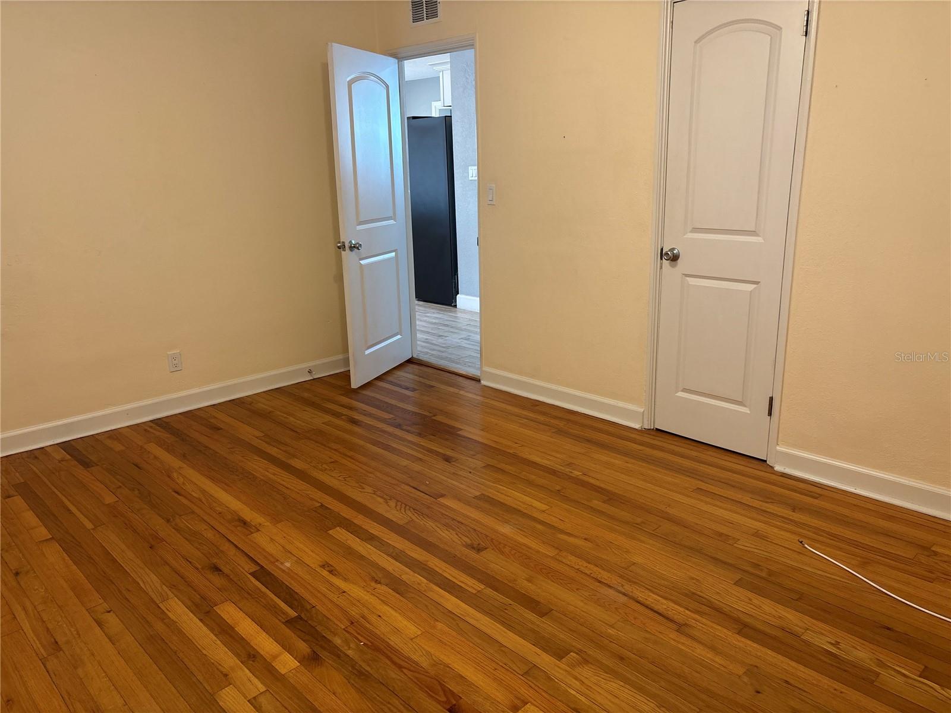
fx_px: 714
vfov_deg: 53.1
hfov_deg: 67.3
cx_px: 476
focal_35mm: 26
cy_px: 356
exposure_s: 1/60
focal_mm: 5.96
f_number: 1.6
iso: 100
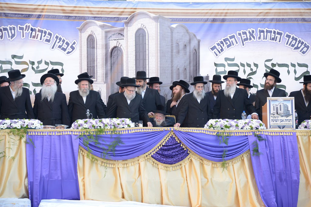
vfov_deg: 14.0
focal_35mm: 98
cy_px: 104
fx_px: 847
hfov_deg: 20.8
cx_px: 156
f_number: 5.6
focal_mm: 98
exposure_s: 1/125
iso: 320
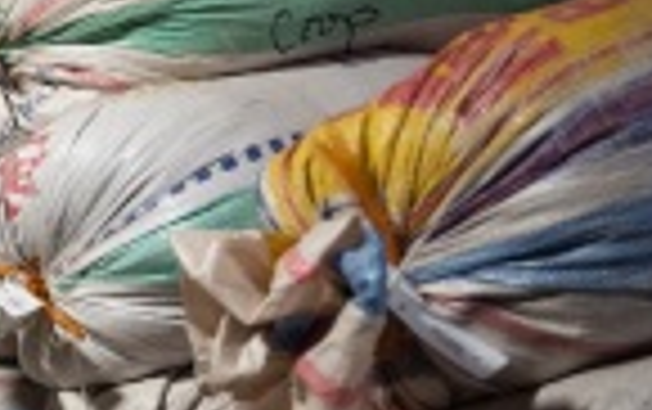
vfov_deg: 16.2
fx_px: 1441
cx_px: -90
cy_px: 221
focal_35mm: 81
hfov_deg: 23.7
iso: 800
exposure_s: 1/60
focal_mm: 24
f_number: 4
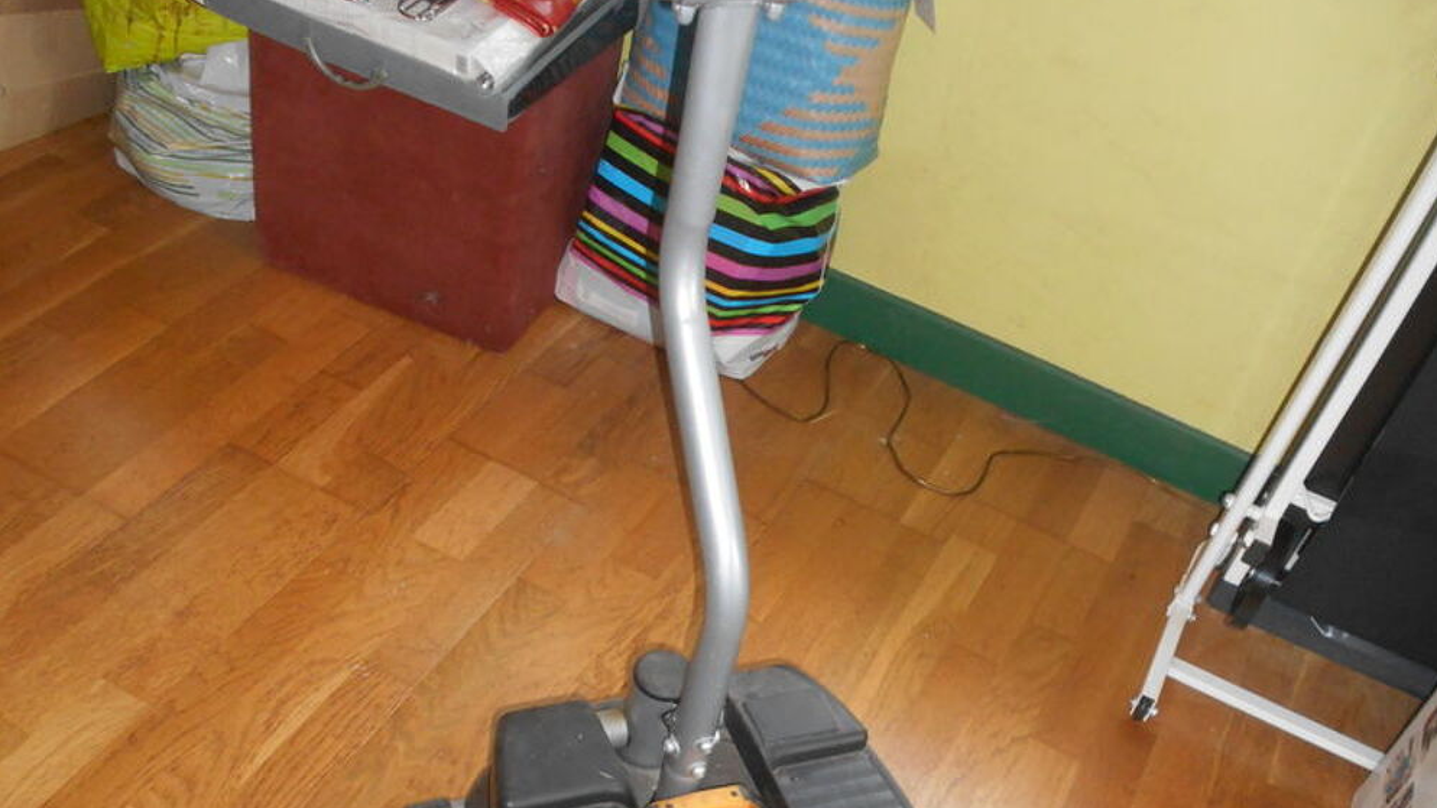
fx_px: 1448
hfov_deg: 52.8
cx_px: 721
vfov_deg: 30.5
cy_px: 631
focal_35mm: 38
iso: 280
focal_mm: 4.6
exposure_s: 1/25
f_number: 3.2
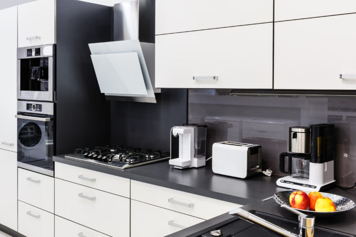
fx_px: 395
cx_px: 178
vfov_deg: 33.4
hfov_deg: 48.5
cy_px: 118
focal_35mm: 40
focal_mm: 40
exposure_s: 2
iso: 200
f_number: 20
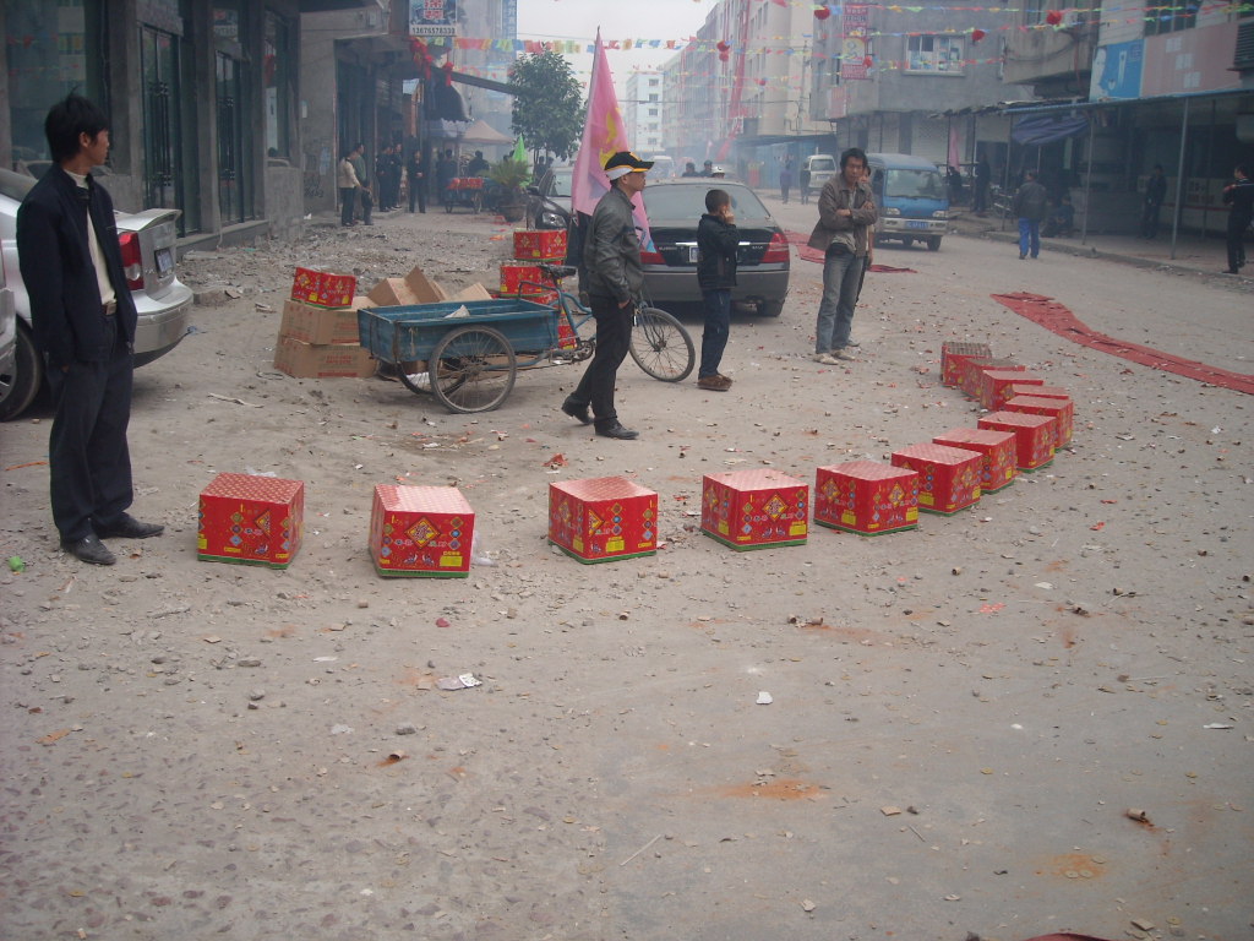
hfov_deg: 52.6
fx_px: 1268
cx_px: 627
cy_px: 470
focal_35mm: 35
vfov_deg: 40.7
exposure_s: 1/161
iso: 64
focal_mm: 5.7
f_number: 5.6
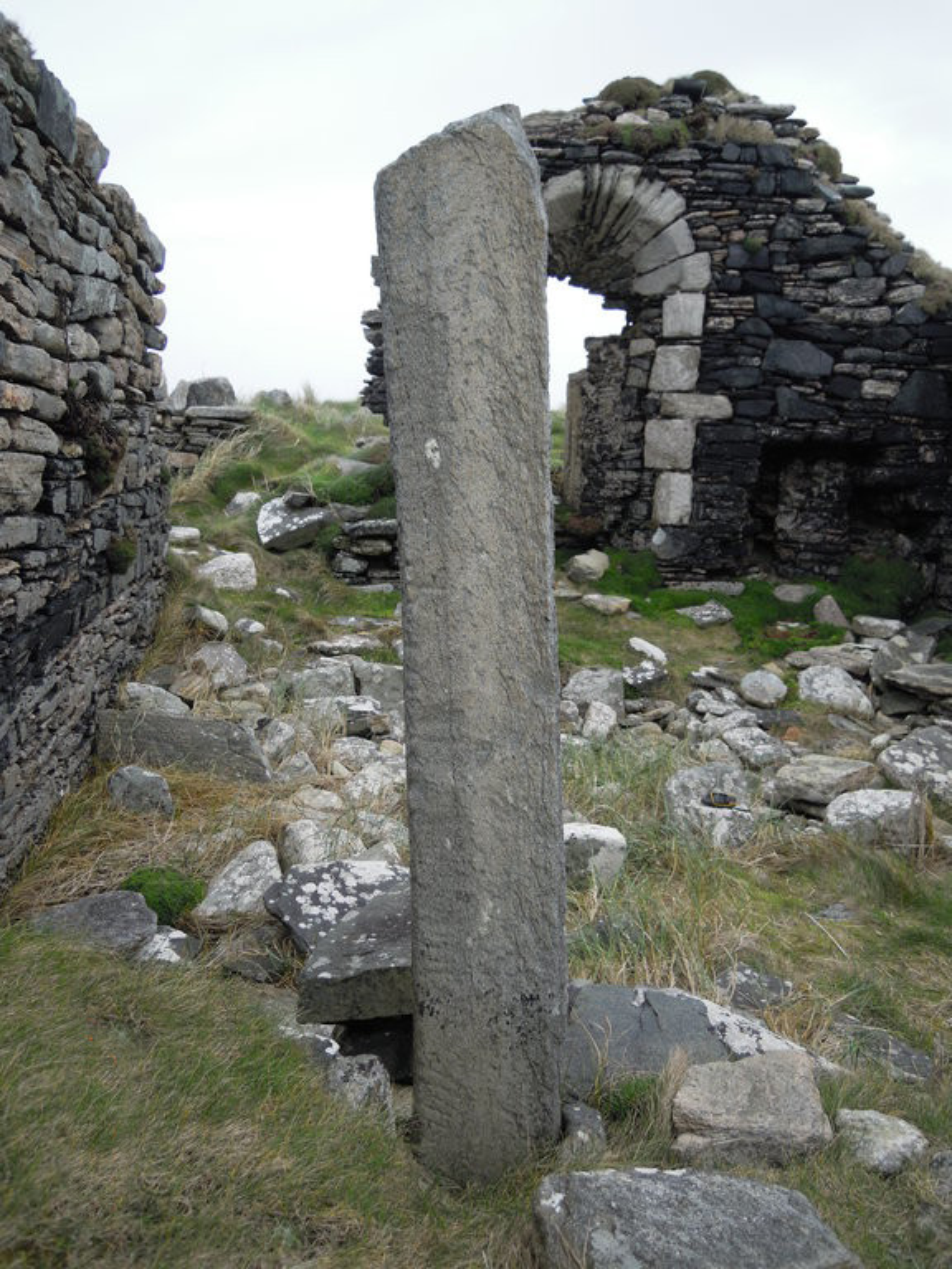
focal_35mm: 28
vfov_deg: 63.4
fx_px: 1027
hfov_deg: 49.7
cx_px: 476
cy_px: 634
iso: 100
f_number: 2.7
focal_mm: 5
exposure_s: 1/400
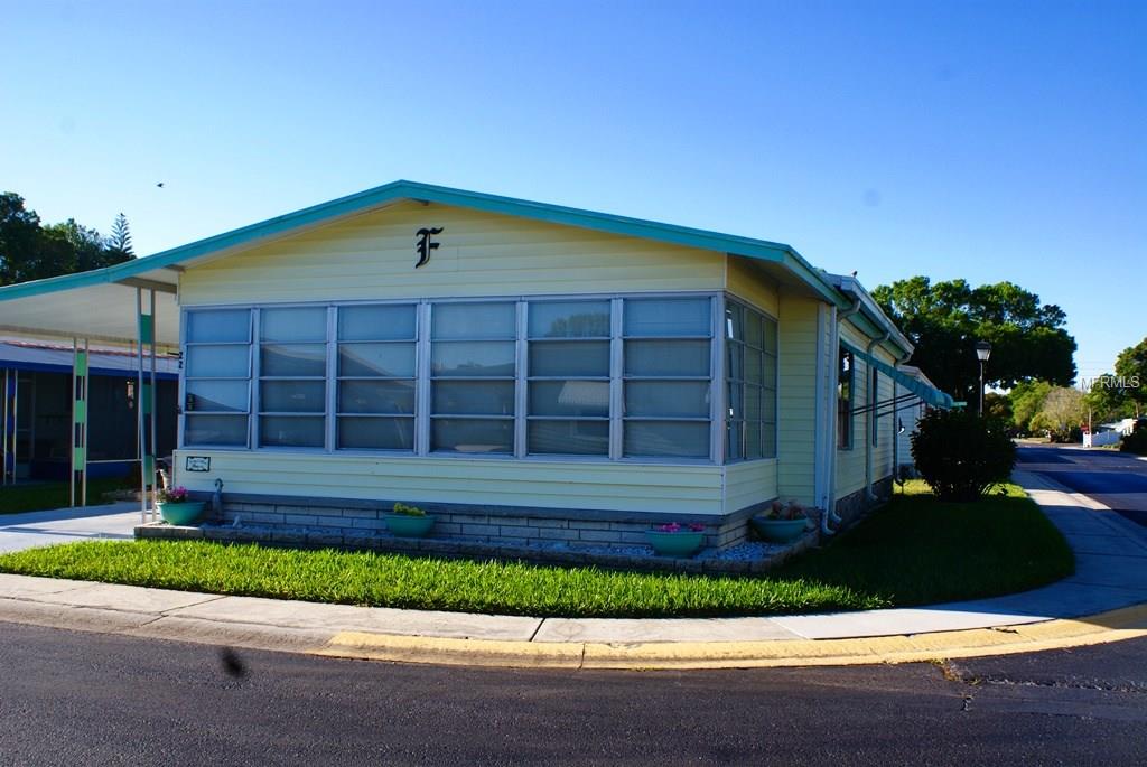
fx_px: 1052
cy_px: 384
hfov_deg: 57.2
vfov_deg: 40.1
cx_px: 574
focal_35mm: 33
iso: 100
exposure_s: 1/80
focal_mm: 22
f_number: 10
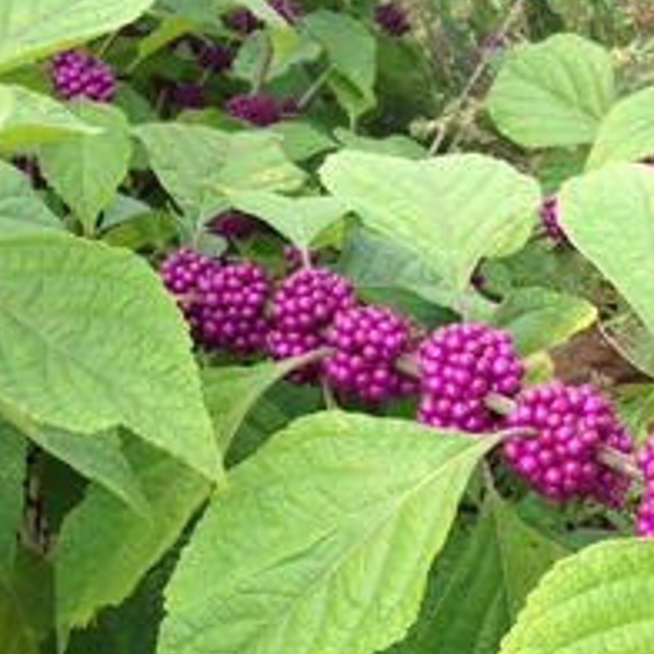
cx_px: 637
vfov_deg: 21.9
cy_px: 422
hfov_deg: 21.2
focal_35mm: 79
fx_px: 1689
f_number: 2.4
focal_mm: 4.28
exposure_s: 1/351
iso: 50
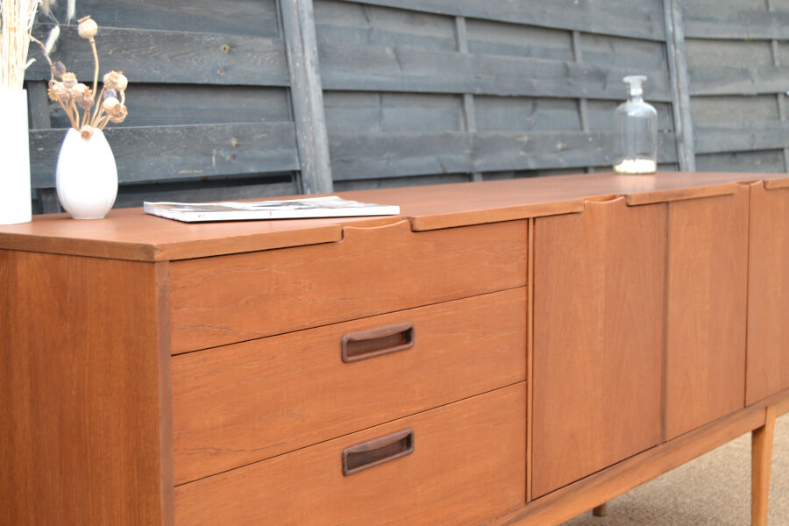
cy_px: 263
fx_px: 1249
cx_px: 394
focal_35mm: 57
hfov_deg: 35.1
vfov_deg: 23.8
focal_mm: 38
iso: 160
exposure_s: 1/125
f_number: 5.6
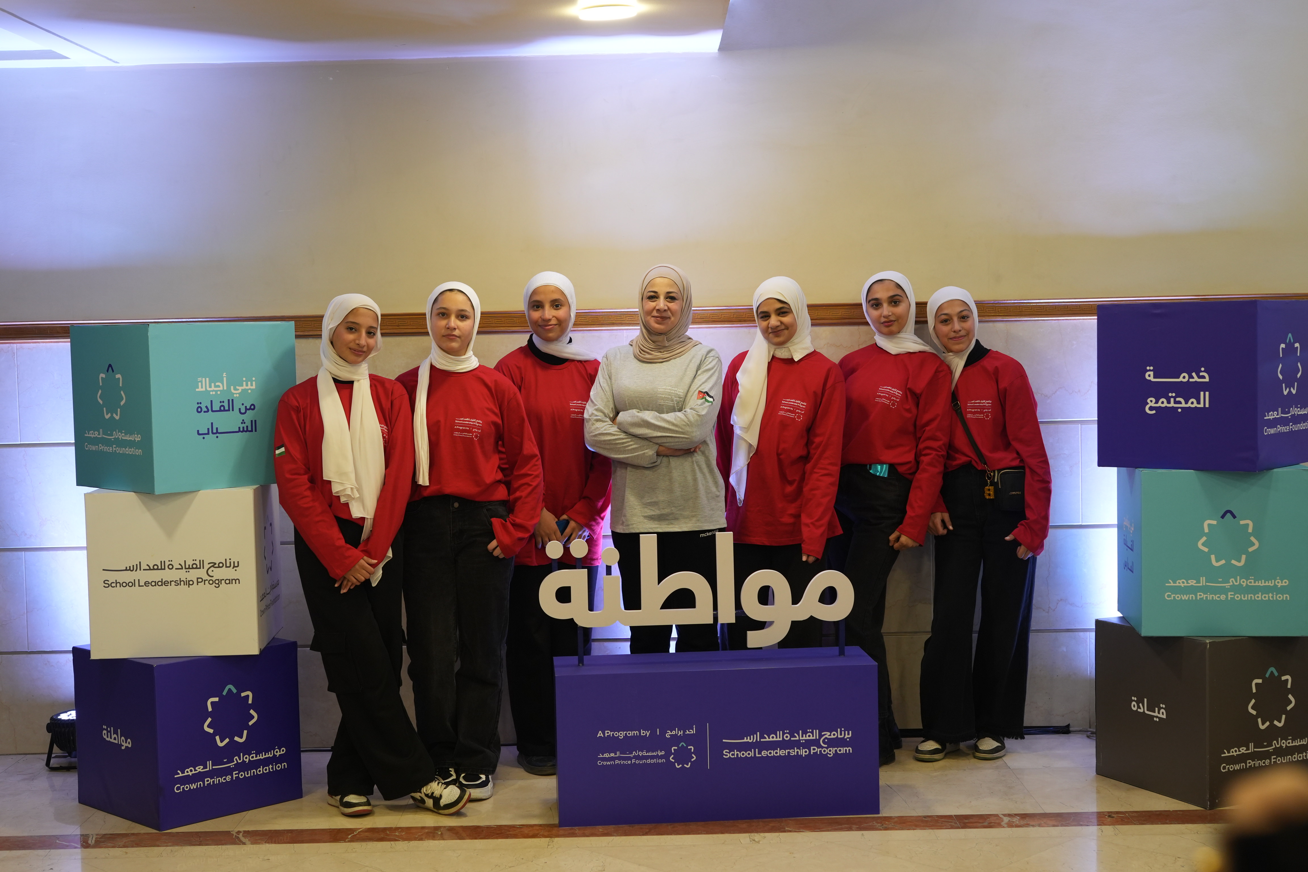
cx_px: 654
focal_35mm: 50
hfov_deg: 39.6
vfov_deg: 27.0
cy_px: 436
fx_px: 1817
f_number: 3.5
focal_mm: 50
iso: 1000
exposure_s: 1/200
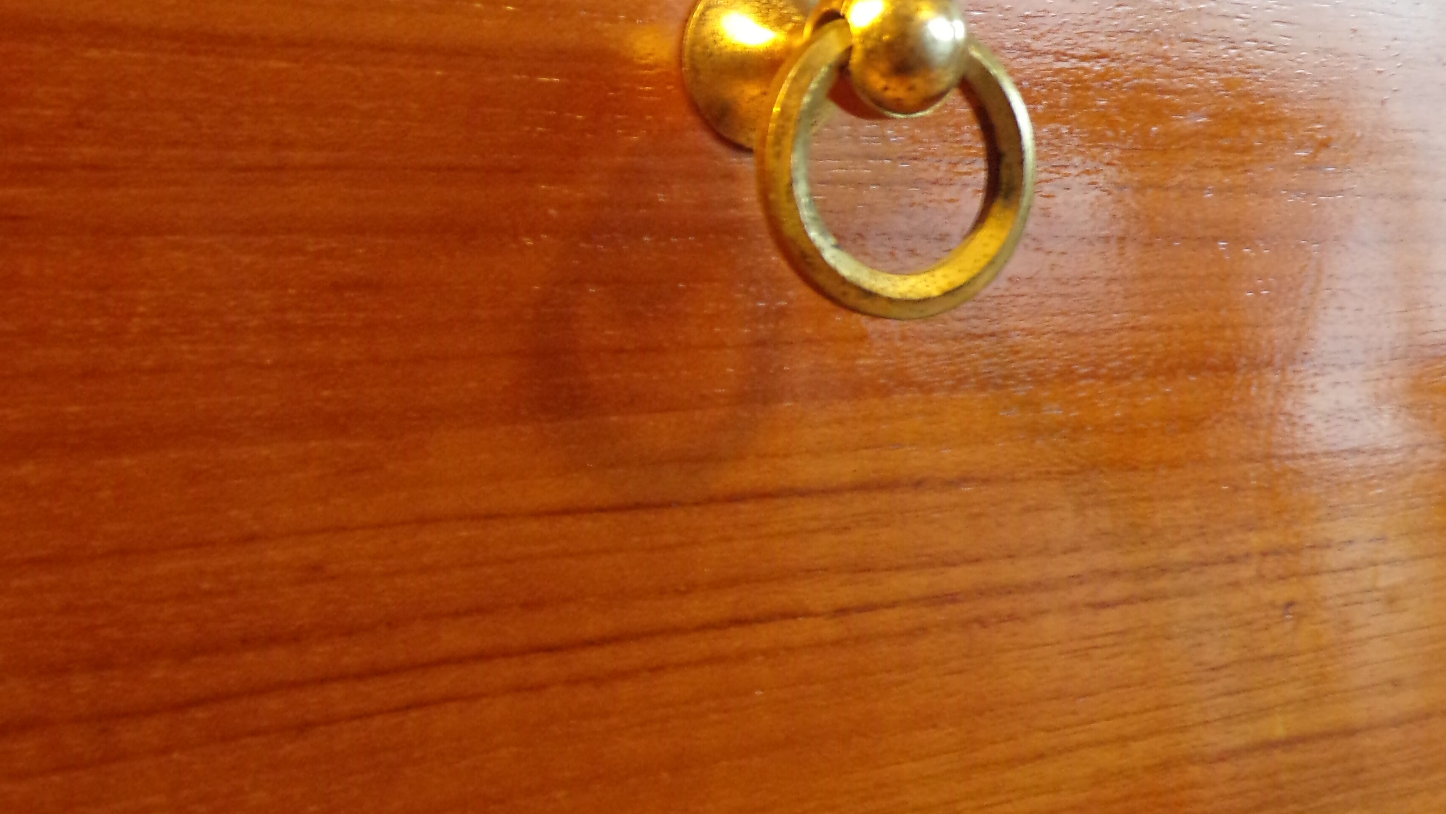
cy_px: 39
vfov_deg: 27.7
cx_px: 723
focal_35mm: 41
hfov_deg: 49.4
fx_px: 1572
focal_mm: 5
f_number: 3.1
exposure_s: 1/9
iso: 400
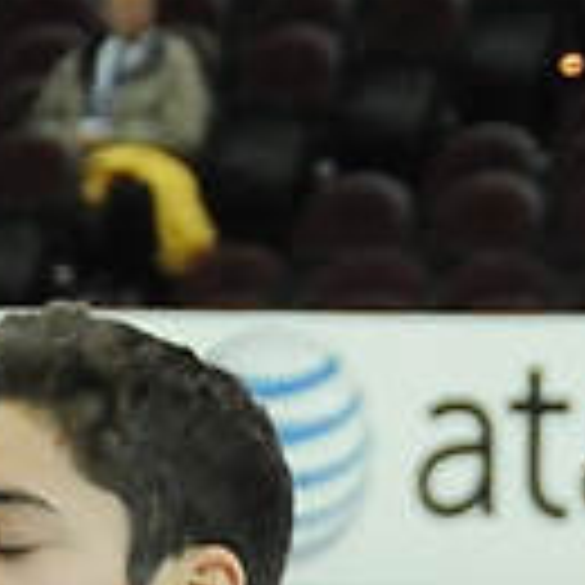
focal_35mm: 549
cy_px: 1136
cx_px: 364
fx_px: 10497
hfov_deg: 3.2
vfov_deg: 3.2
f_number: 5.6
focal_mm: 70
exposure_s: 1/640
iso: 3200
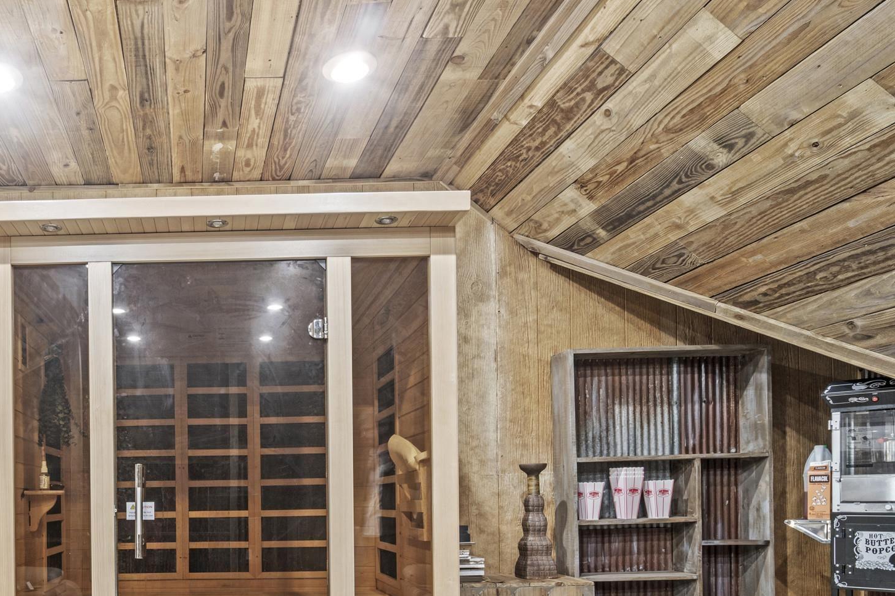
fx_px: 770
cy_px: 494
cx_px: 197
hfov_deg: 56.5
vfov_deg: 40.2
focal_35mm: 31
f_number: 9
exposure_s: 3.2
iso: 250
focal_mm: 12
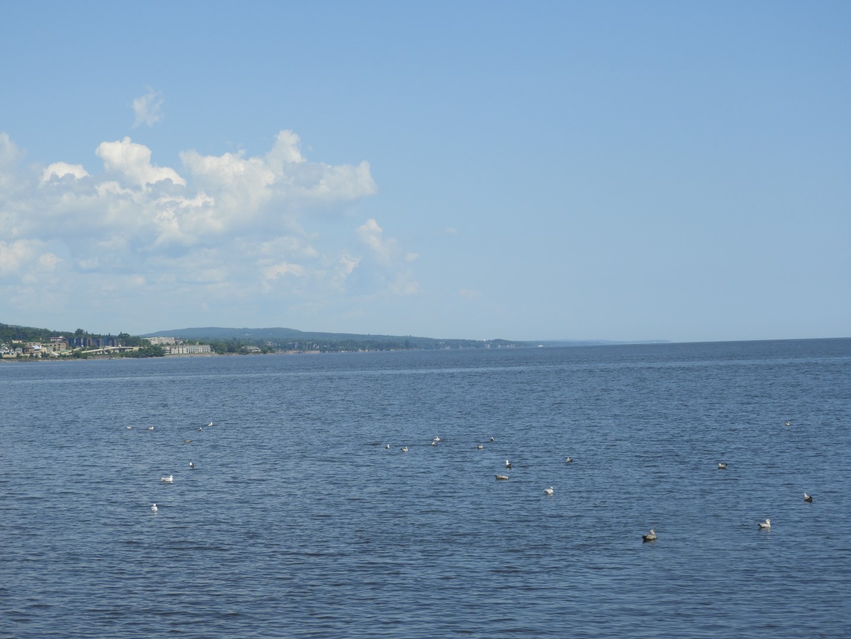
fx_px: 1967
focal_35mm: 80
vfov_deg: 18.4
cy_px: 320
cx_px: 426
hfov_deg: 24.4
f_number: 4.5
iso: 100
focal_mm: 14.3
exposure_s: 1/1000
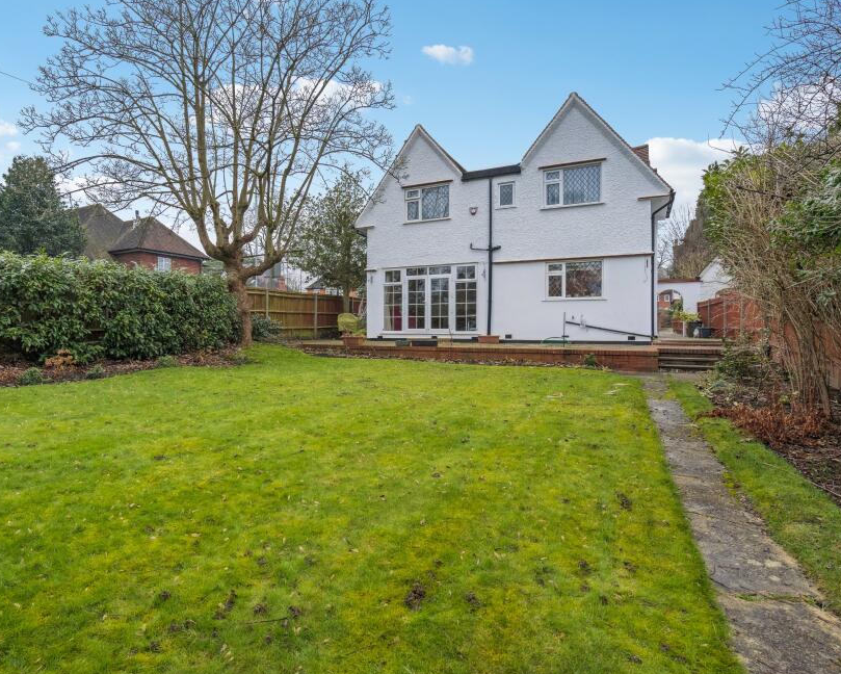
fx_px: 473
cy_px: 343
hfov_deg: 82.9
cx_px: 370
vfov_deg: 70.9
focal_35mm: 19
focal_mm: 16
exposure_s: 1/250
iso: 500
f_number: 7.1
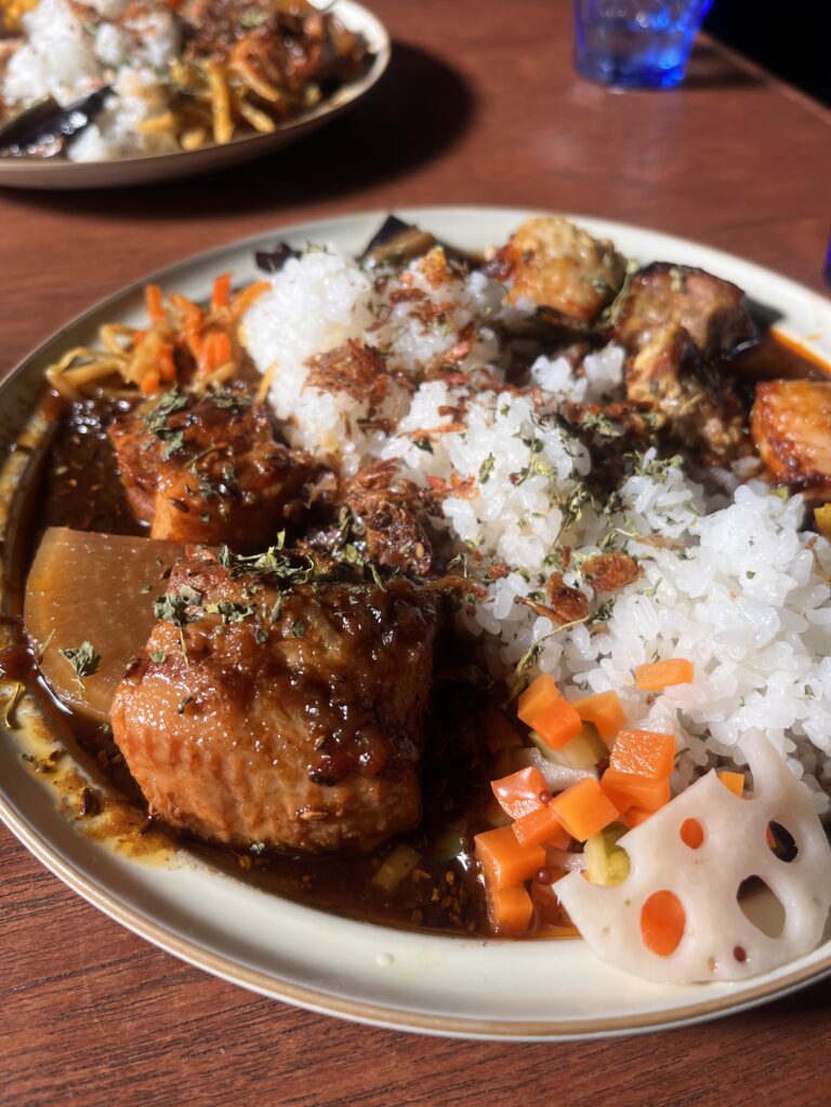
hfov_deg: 53.1
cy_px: 554
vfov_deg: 67.3
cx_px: 416
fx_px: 832
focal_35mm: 26
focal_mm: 5.1
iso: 50
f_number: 1.6
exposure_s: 1/445
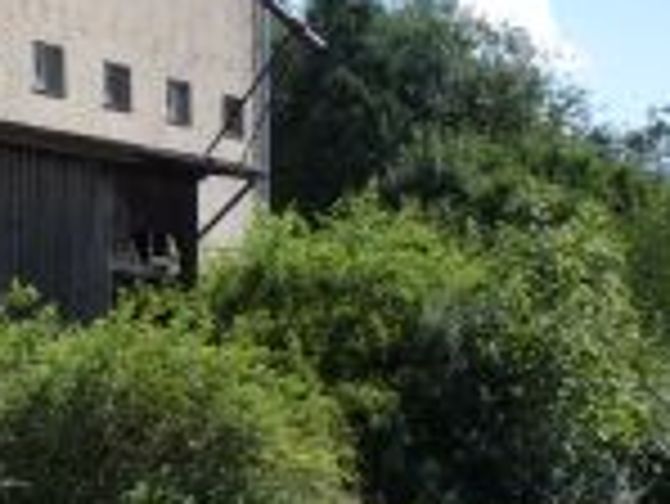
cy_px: 324
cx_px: -387
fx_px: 1995
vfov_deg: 14.4
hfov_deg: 16.9
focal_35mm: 103
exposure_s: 1/400
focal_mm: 5.2
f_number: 4.5
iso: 100
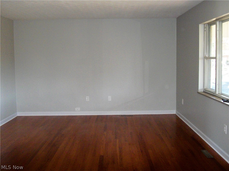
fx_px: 265
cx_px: 114
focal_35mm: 40
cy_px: 86
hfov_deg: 46.8
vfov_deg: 36.0
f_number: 3.2
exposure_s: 1/160
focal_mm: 7.1
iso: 400
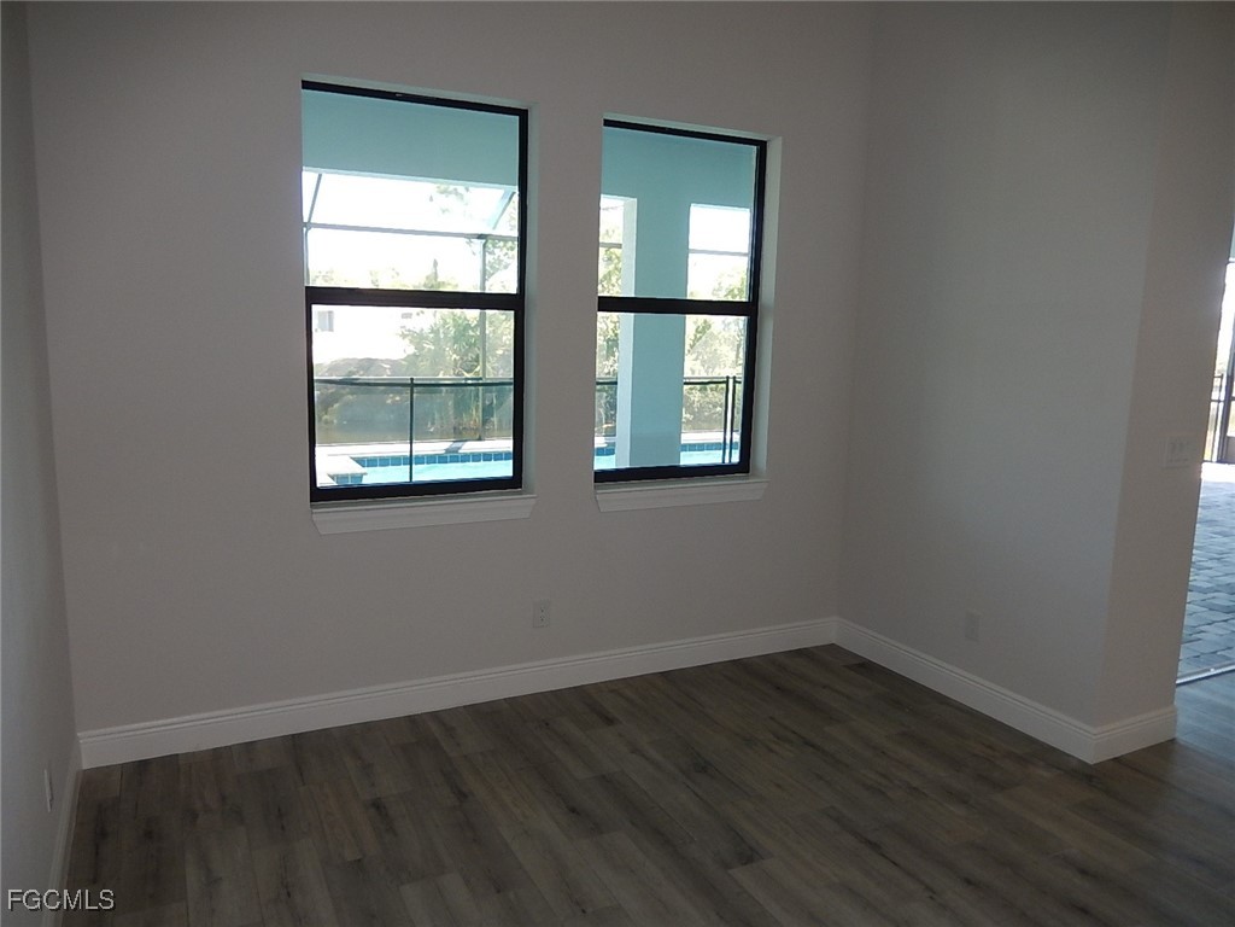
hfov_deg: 69.4
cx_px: 618
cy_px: 464
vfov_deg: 54.9
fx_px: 892
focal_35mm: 25
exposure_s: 1/50
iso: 125
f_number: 3.4
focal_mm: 4.5
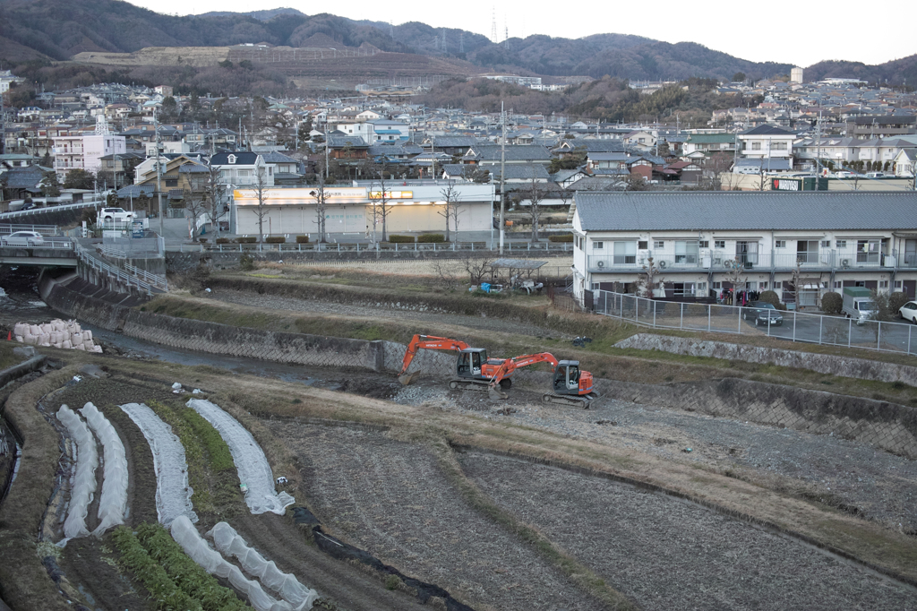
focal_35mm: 41
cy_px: 306
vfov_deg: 32.6
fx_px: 1044
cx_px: 458
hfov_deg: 47.4
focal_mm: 24.2
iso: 400
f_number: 2.8
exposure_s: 1/60
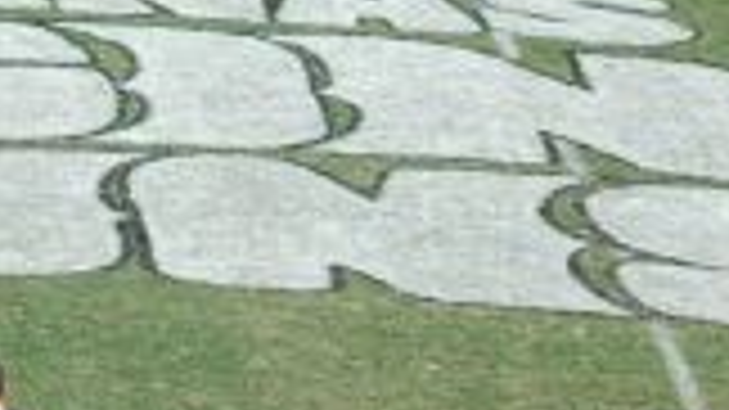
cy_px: -595
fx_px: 9585
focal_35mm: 496
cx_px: -369
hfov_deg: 4.3
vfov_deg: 2.4
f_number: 9
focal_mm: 50
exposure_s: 1/320
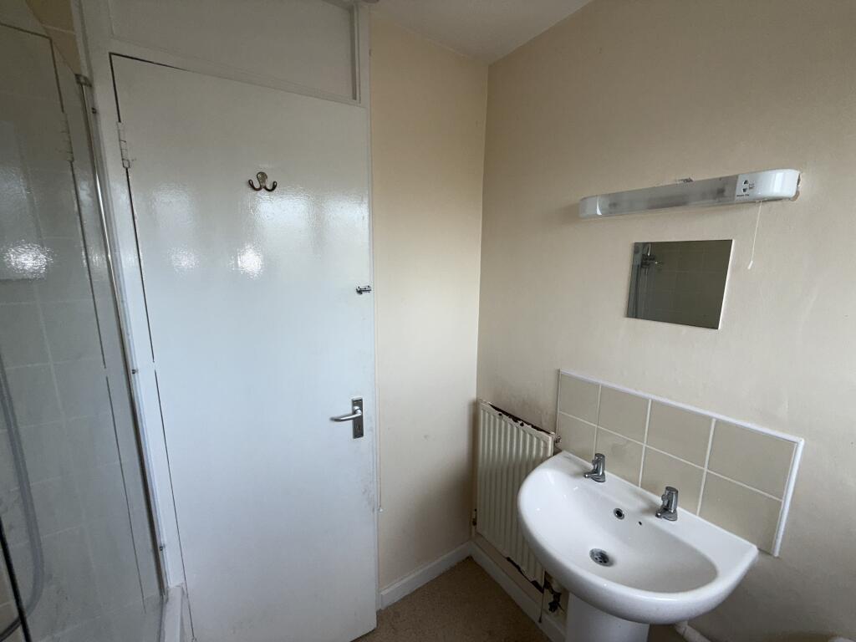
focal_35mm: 14
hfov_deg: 102.1
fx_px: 346
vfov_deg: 85.7
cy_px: 321
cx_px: 428
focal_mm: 2.22
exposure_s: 1/122
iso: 50
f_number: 2.2
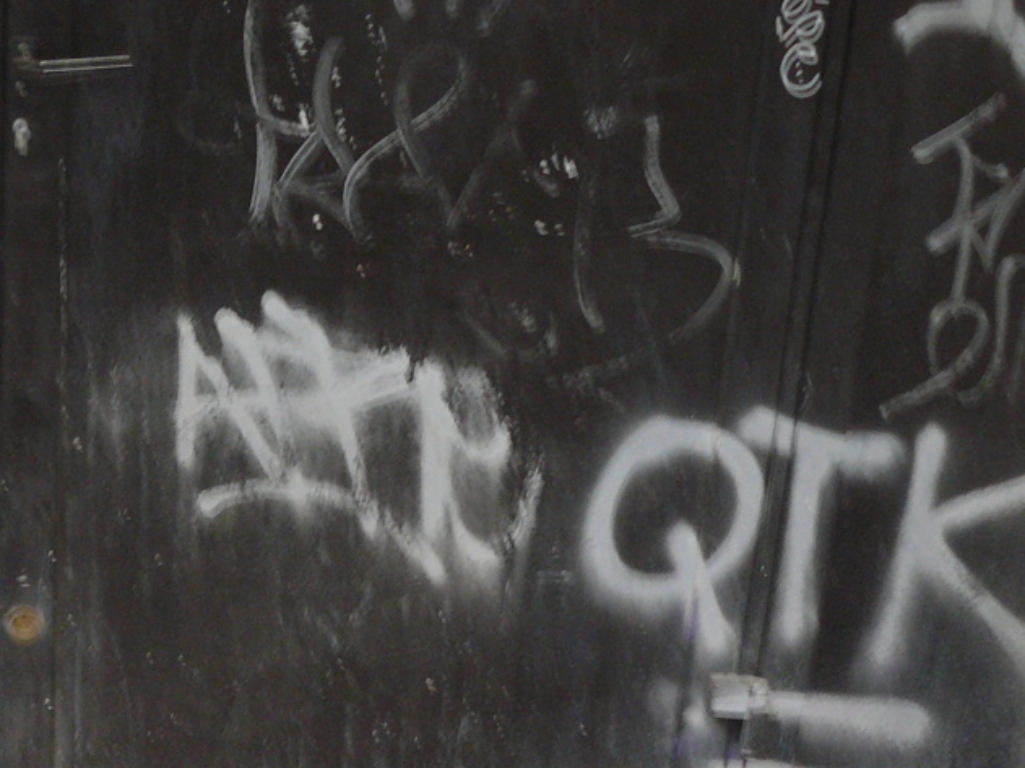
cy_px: 747
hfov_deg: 26.0
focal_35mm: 73
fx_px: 2161
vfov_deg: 19.6
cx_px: 149
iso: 200
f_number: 2.8
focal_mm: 6
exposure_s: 1/6
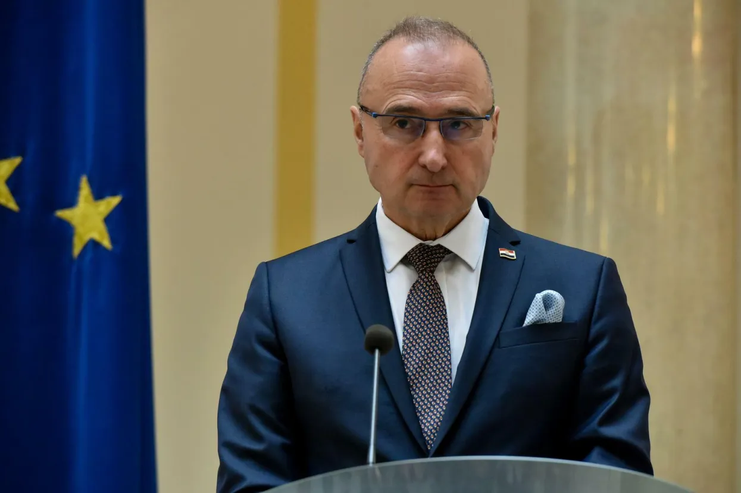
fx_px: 4115
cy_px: 246
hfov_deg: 10.3
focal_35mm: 200
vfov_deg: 6.9
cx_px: 370
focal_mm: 200
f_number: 6.3
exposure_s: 1/250
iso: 4000
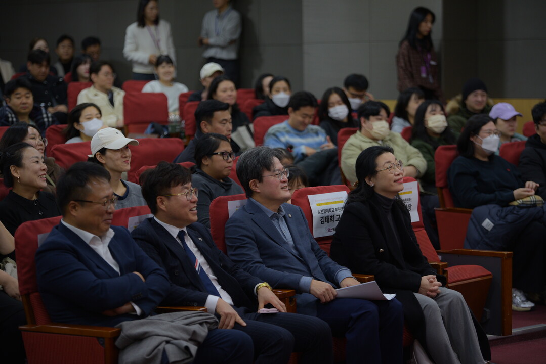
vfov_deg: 12.5
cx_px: 273
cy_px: 182
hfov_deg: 18.6
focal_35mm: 110
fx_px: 1669
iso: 500
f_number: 2.8
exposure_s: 1/200
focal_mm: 110
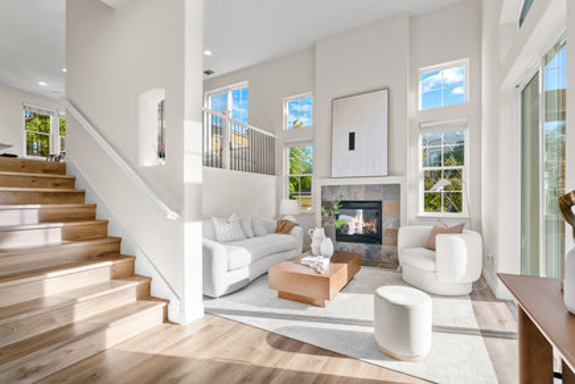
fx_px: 256
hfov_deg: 96.7
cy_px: 192
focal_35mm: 16
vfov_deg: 73.7
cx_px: 288
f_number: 9
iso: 400
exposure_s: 1/125
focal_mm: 16
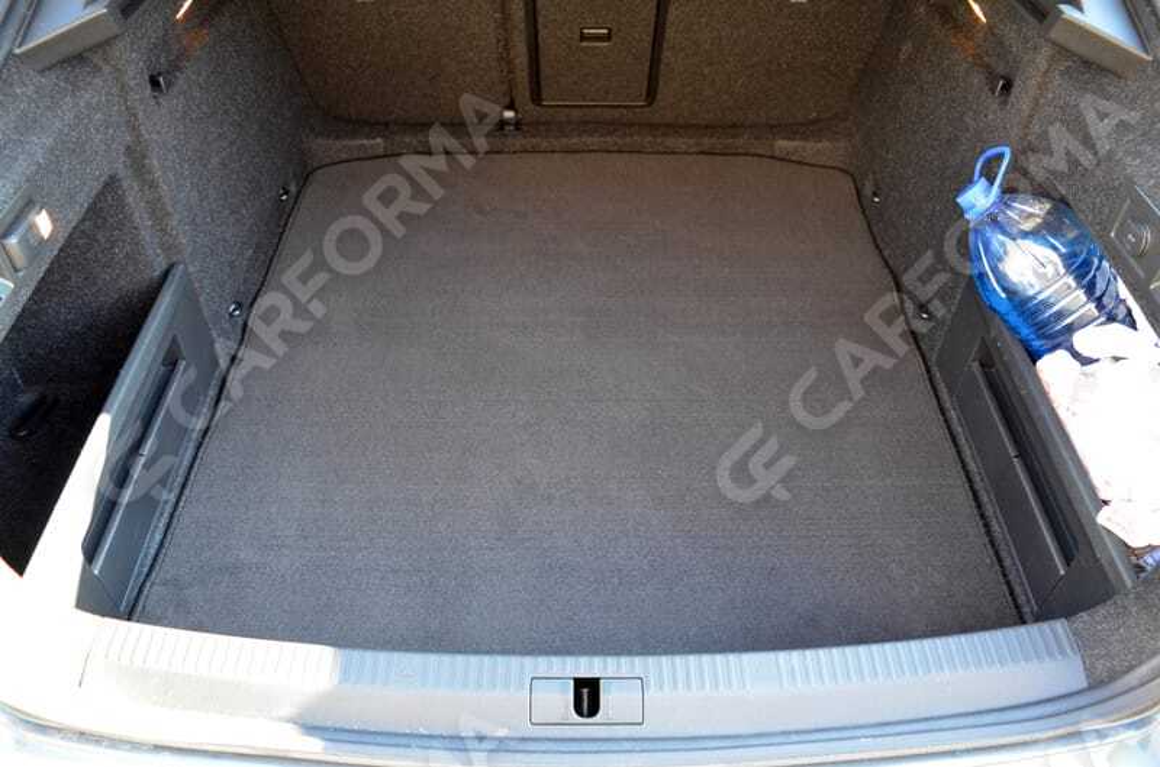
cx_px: 580
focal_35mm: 27
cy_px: 384
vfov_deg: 47.7
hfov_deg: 67.5
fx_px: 868
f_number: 4
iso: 800
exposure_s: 1/60
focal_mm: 18
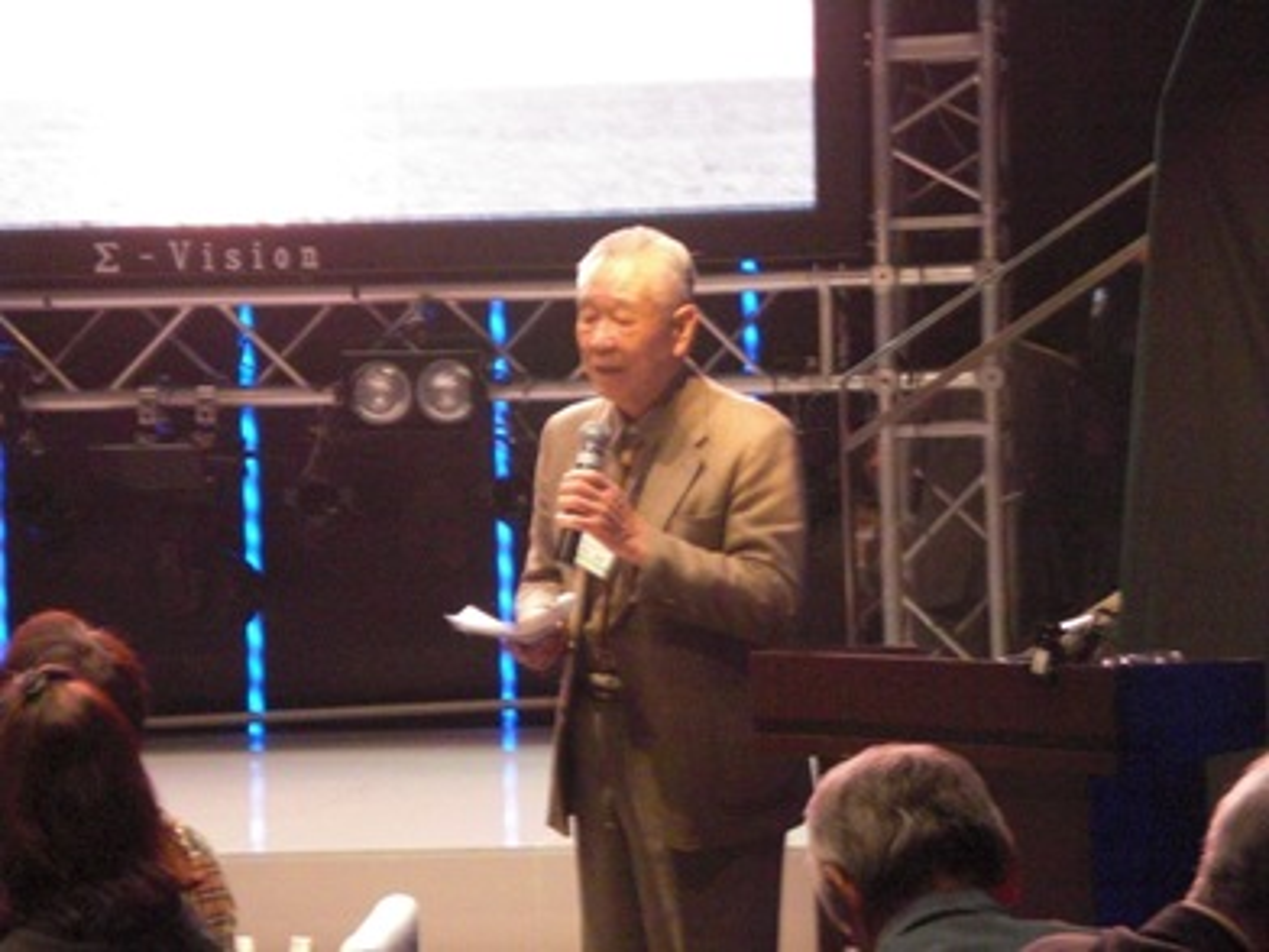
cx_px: 634
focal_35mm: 114
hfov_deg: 17.3
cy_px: 476
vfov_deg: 13.0
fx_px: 4179
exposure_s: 1/8
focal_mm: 18.9
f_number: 5.9
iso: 800
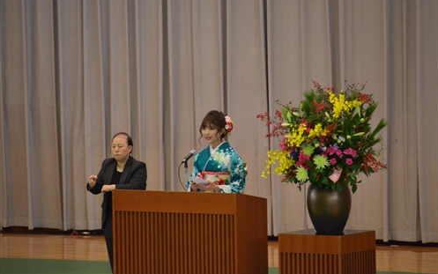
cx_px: 219
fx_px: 5493
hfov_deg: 4.6
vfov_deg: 2.9
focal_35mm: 460
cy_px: 130
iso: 3200
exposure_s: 1/250
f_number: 5.6
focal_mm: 300
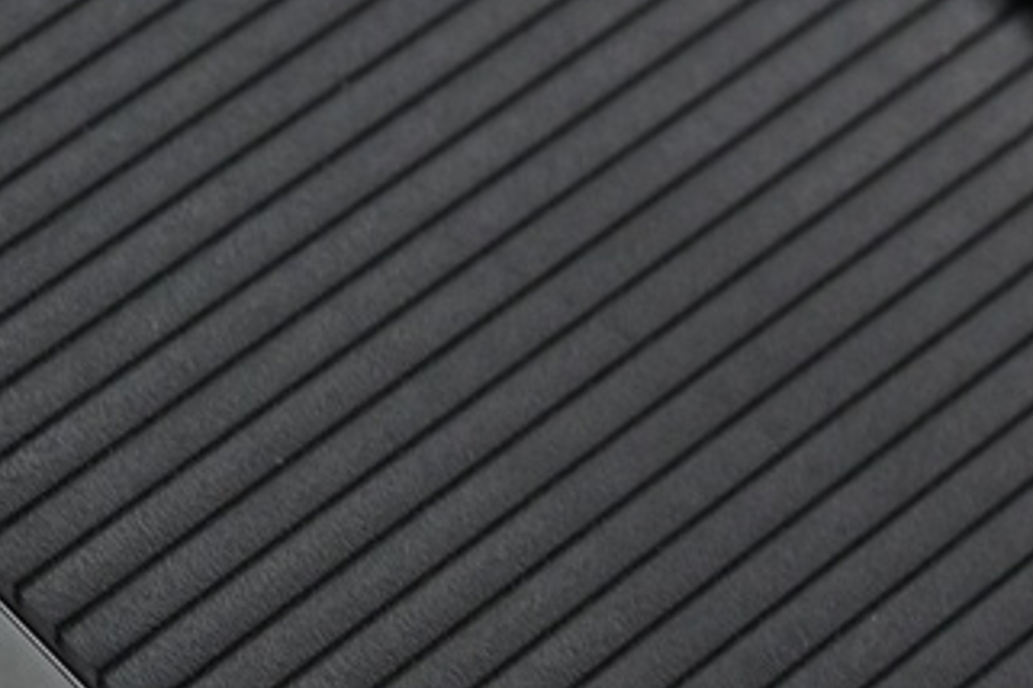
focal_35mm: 192
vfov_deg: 7.1
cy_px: 813
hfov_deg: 10.6
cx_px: 0
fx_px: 5509
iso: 2000
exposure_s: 1/15
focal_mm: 38
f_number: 4
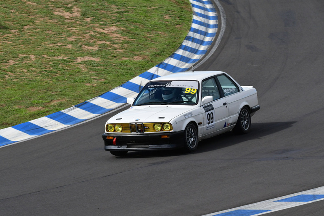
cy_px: 108
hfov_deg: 6.9
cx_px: 162
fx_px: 2701
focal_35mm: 300
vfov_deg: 4.6
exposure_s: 1/640
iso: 640
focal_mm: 200
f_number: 13
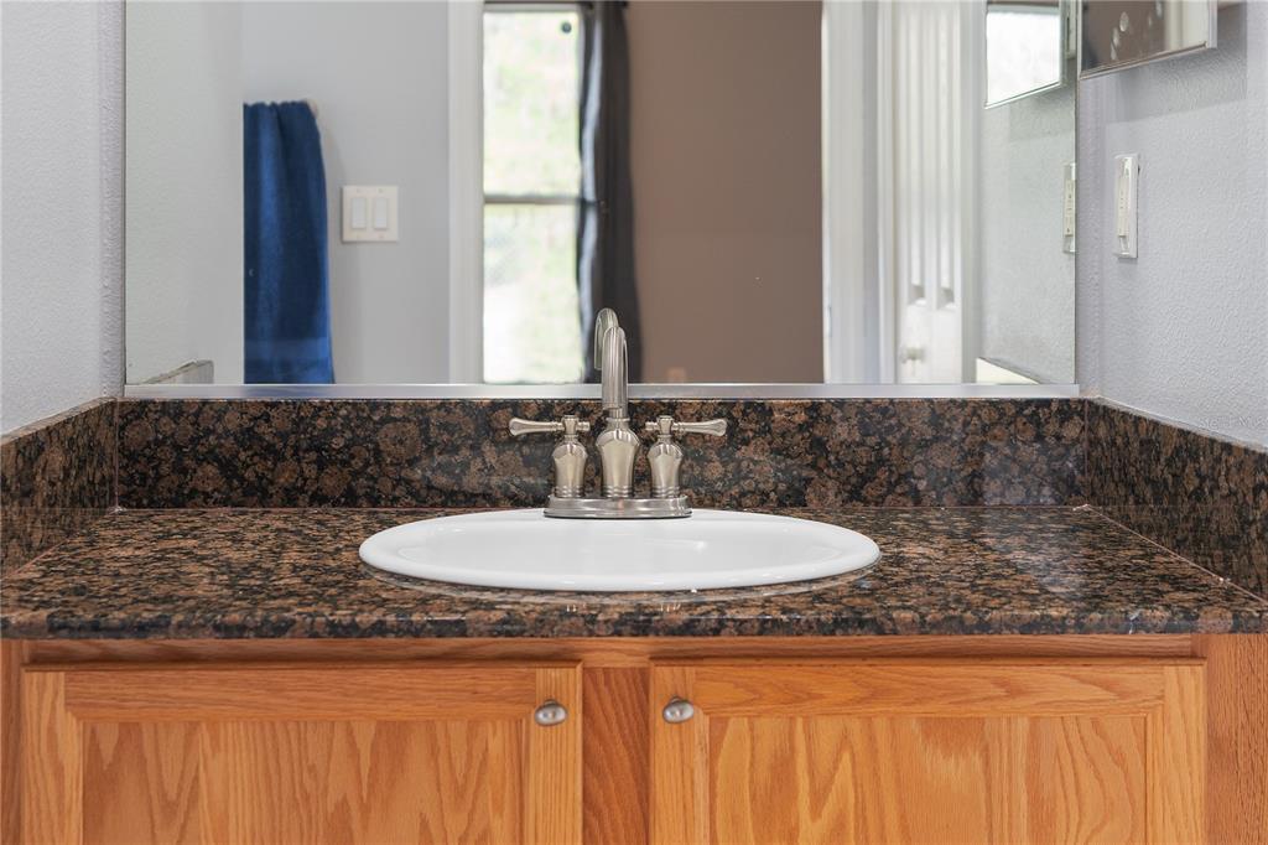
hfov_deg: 38.9
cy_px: 422
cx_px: 634
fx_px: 1796
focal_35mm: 51
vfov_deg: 26.5
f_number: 2.8
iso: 250
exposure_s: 1/20
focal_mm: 34
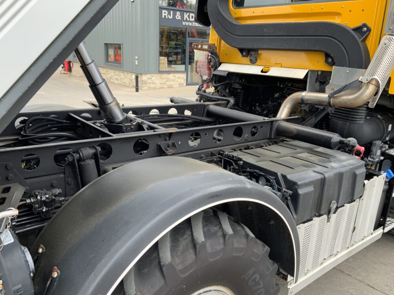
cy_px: 145
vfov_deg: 46.8
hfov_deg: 60.0
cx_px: 199
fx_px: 341
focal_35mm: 30
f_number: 1.8
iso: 16
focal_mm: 3
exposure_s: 1/221
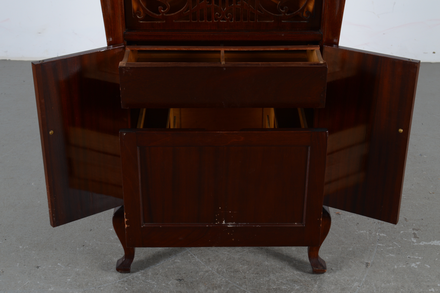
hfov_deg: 31.9
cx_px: 220
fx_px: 769
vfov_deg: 21.5
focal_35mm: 63
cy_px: 146
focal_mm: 42
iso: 100
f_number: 14
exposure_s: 1/125
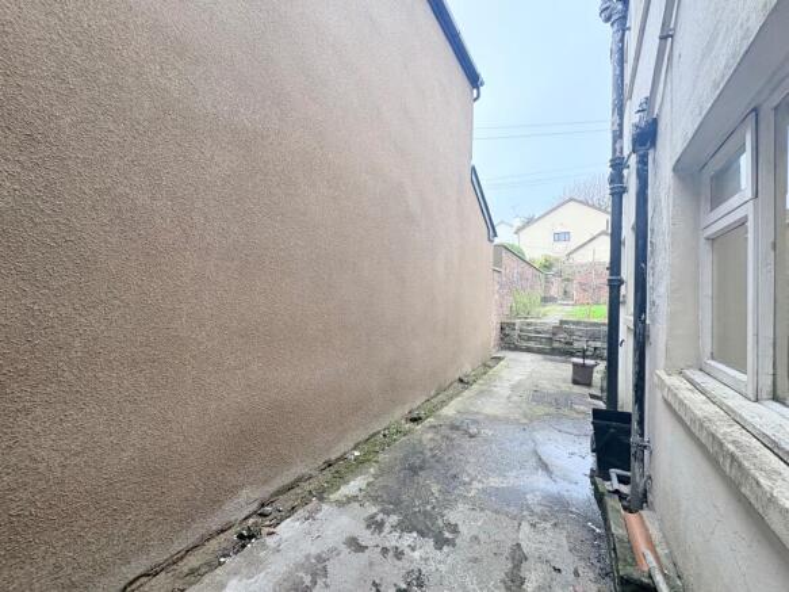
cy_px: 296
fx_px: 319
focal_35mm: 14
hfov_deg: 102.1
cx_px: 394
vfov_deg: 85.7
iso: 100
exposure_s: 1/99
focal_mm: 2.22
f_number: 2.2
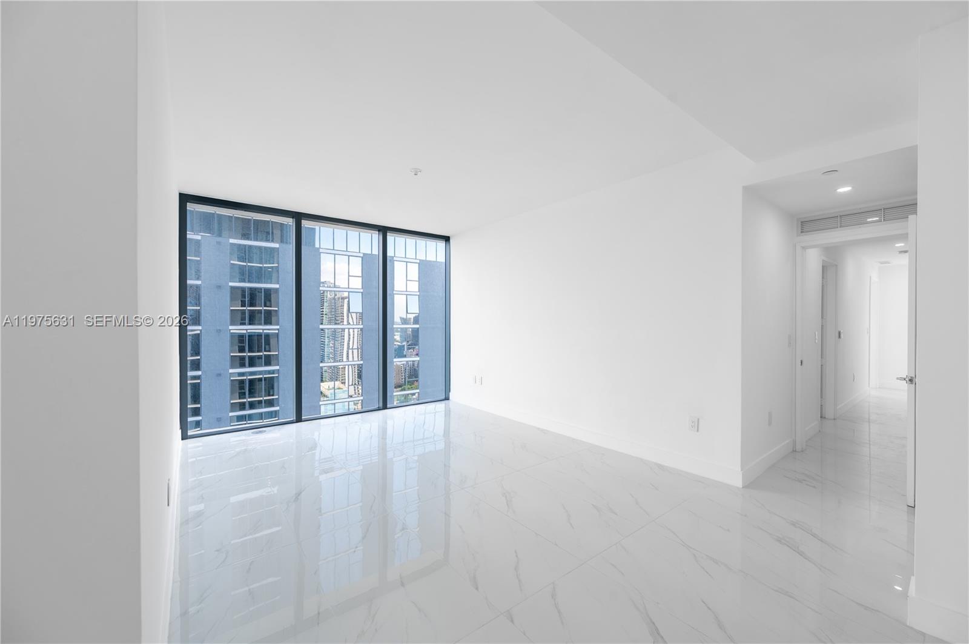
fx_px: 376
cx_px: 484
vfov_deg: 81.1
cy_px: 322
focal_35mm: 14
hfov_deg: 104.3
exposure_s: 1/125
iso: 280
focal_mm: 14
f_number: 7.1
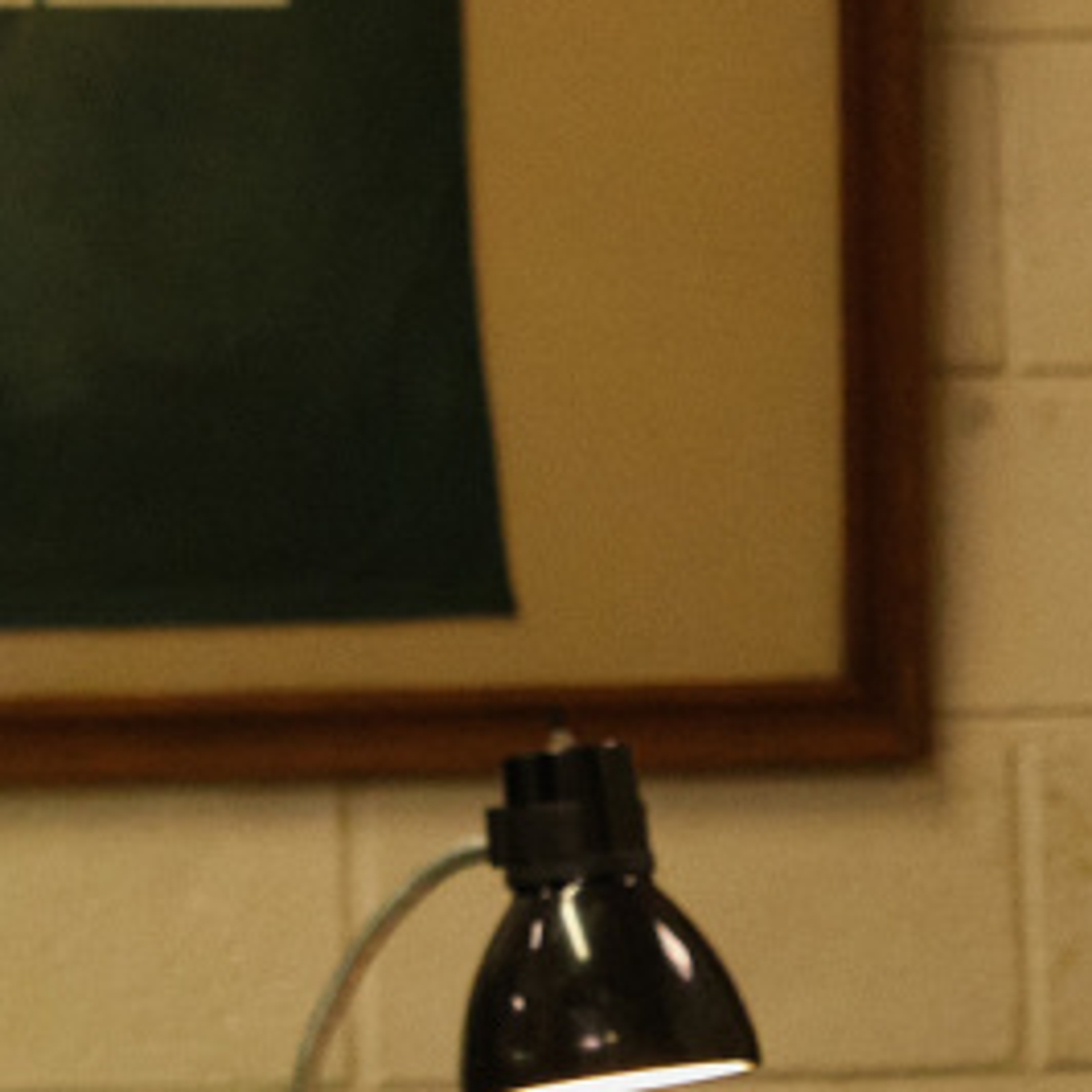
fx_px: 8744
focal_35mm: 245
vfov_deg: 7.1
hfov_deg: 7.1
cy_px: 341
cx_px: 0
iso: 6400
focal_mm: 42.7
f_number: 2.8
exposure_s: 1/125
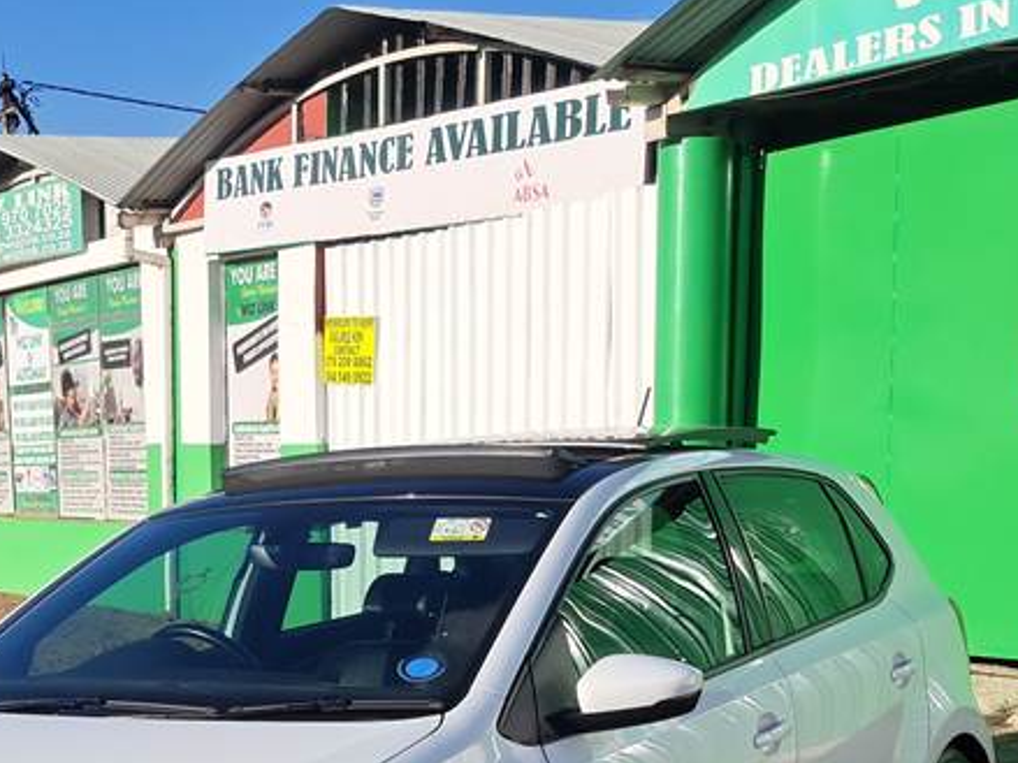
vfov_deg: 21.8
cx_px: 267
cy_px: 762
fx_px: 1911
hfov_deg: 29.4
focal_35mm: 65
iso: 50
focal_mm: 5.23
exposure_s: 1/1189
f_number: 1.8
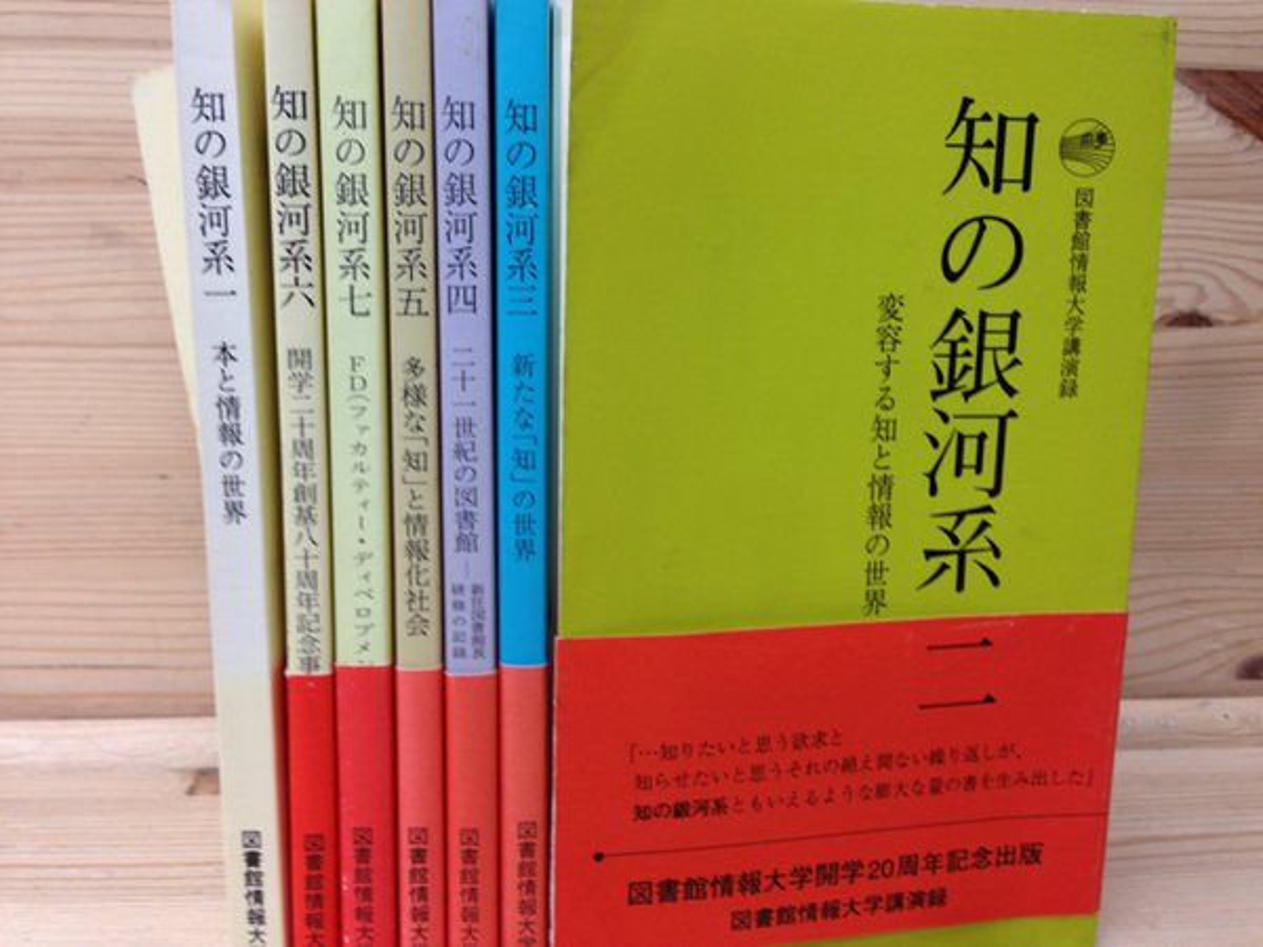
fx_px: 1204
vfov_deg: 42.9
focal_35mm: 33
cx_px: 632
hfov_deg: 55.4
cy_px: 474
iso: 50
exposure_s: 1/24
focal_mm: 4.12
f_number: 2.4
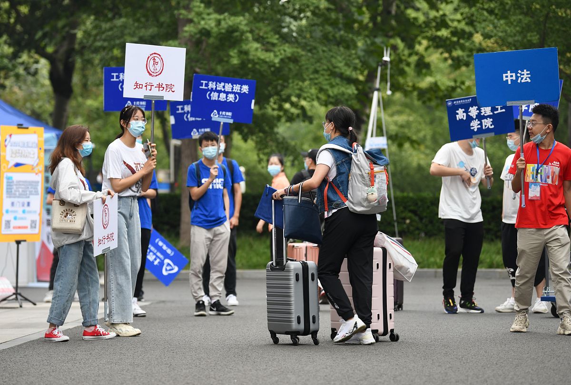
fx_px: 1909
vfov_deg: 11.5
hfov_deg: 17.0
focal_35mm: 120
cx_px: 286
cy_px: 192
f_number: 2.8
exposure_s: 1/400
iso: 500
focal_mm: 120
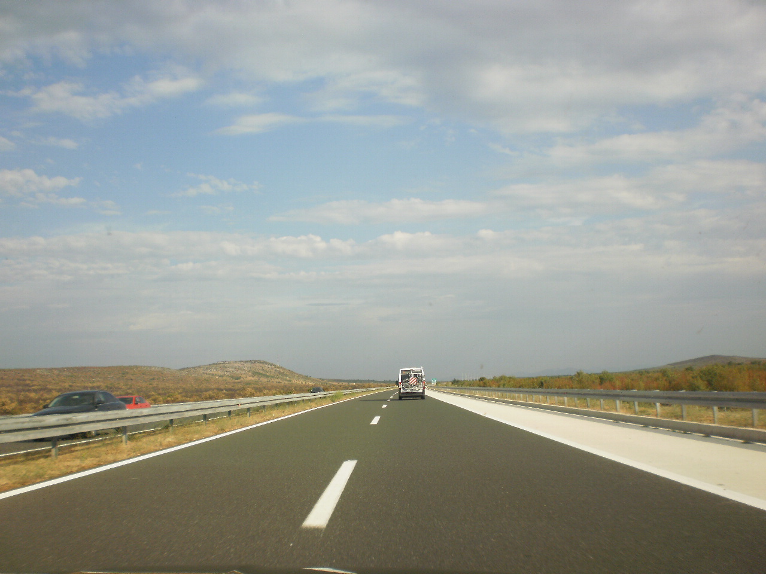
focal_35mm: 38
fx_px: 841
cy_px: 287
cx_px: 383
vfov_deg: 37.7
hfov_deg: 49.0
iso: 100
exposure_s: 1/640
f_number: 4.6
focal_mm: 6.3
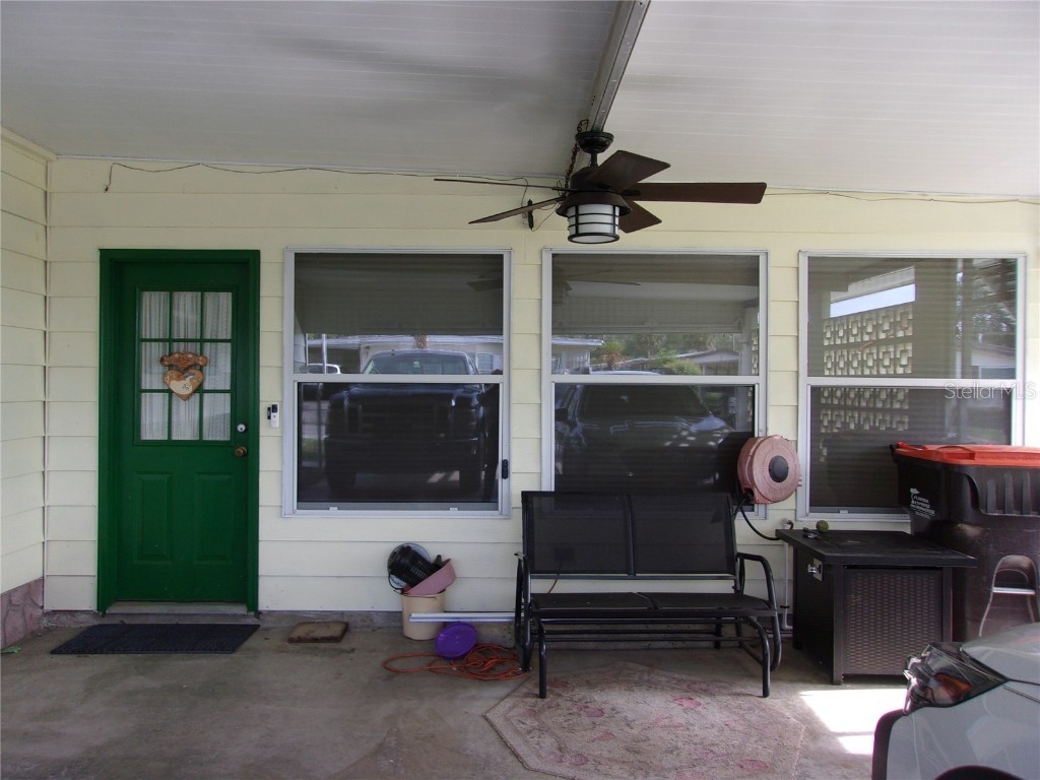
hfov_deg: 65.3
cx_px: 520
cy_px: 390
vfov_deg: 51.4
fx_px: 811
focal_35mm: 27
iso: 80
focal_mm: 4.9
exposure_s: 1/80
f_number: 3
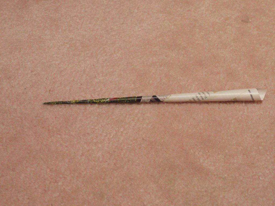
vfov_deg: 18.4
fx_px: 636
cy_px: 103
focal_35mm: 80
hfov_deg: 24.4
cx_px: 138
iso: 800
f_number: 5.6
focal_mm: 40
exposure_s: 1/100
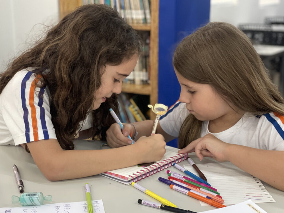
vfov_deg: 26.1
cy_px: 109
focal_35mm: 56
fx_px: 459
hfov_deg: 34.4
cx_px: 147
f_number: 2
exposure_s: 1/40
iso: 250
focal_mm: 6
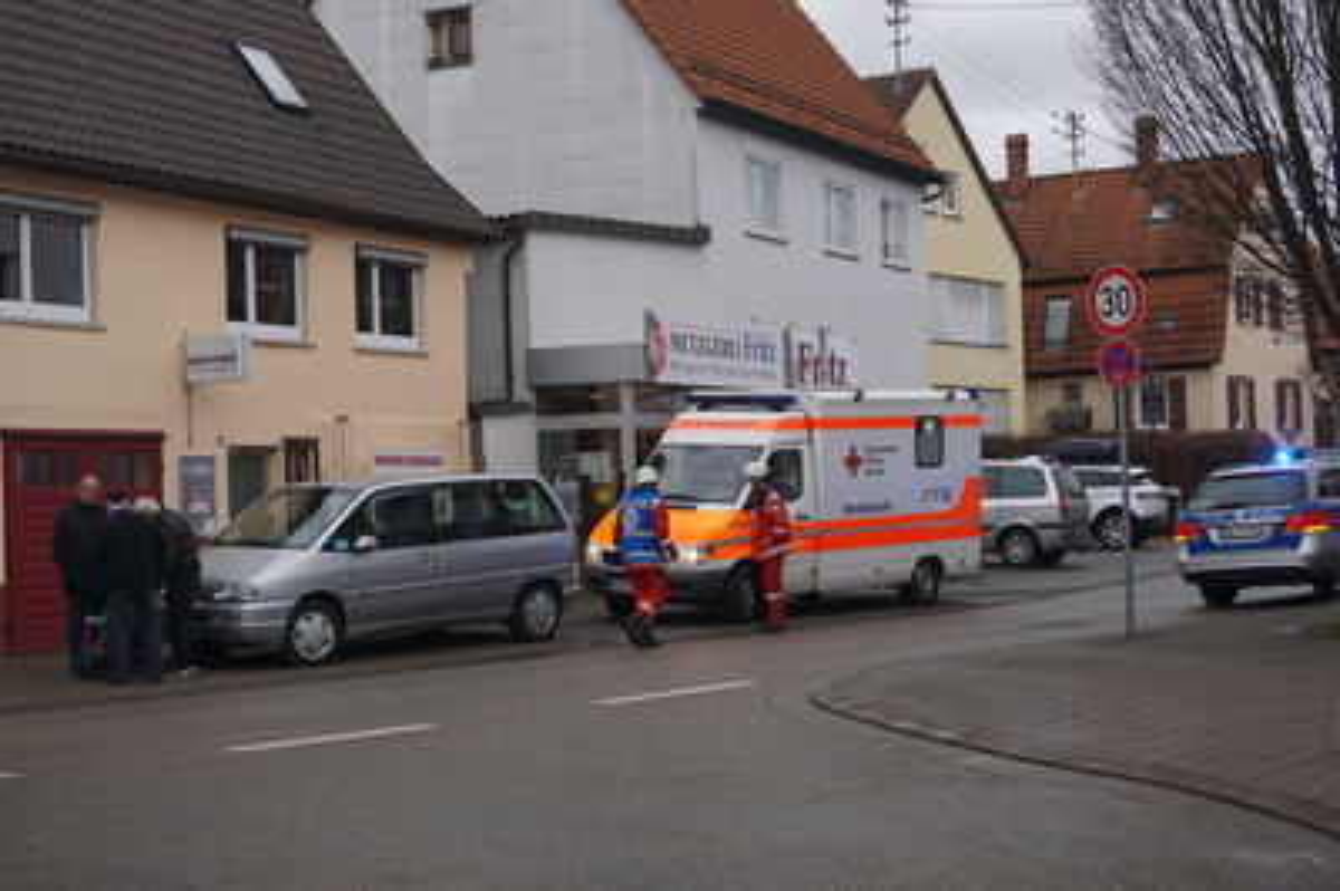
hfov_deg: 33.4
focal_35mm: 60
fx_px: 2231
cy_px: 446
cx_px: 670
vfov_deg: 22.6
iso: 250
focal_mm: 40
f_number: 5
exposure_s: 1/160
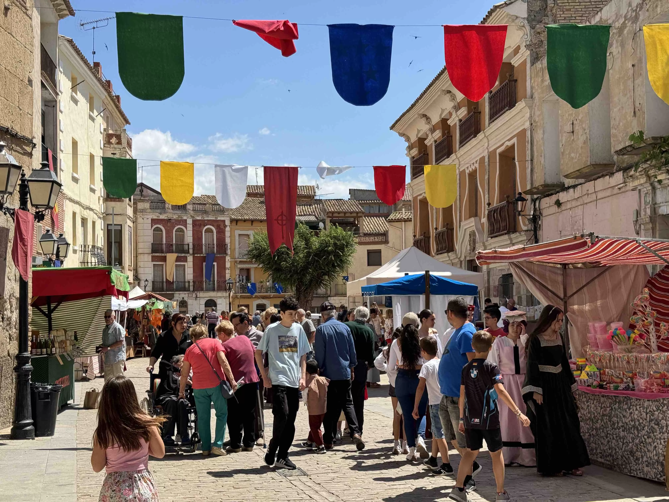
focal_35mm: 48
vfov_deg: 30.3
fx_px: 928
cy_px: 251
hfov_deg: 39.7
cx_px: 334
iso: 64
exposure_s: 1/3425
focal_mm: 6.76
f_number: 1.78
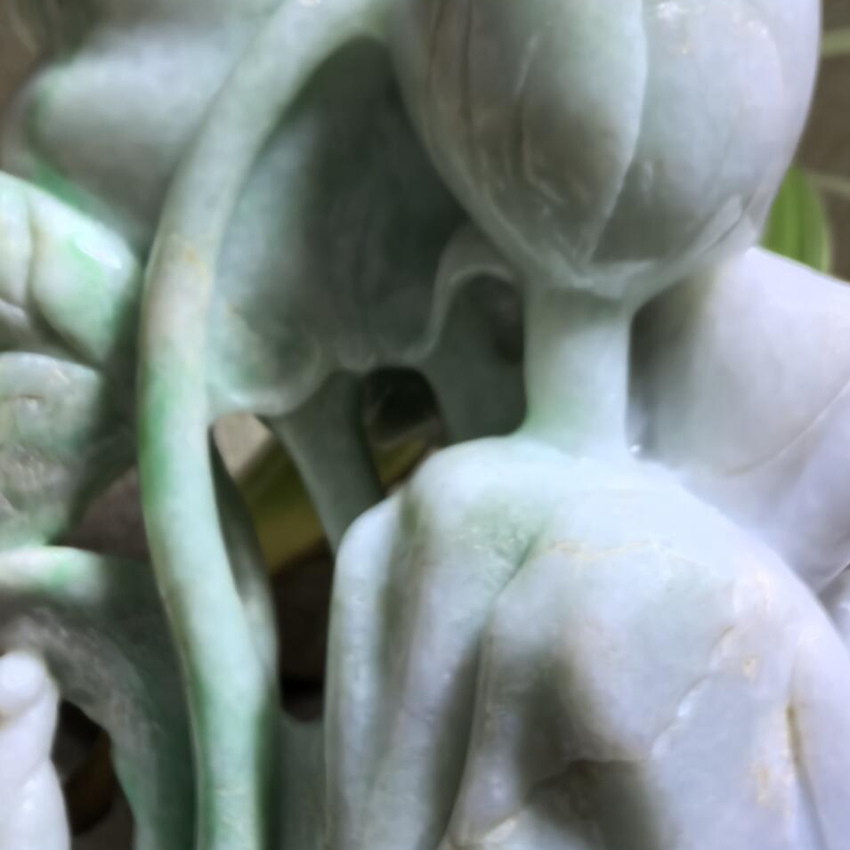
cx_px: 515
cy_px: 650
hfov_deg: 37.4
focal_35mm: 45
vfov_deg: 36.6
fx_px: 1250
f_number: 2.2
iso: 80
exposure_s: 1/100
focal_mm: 1.95
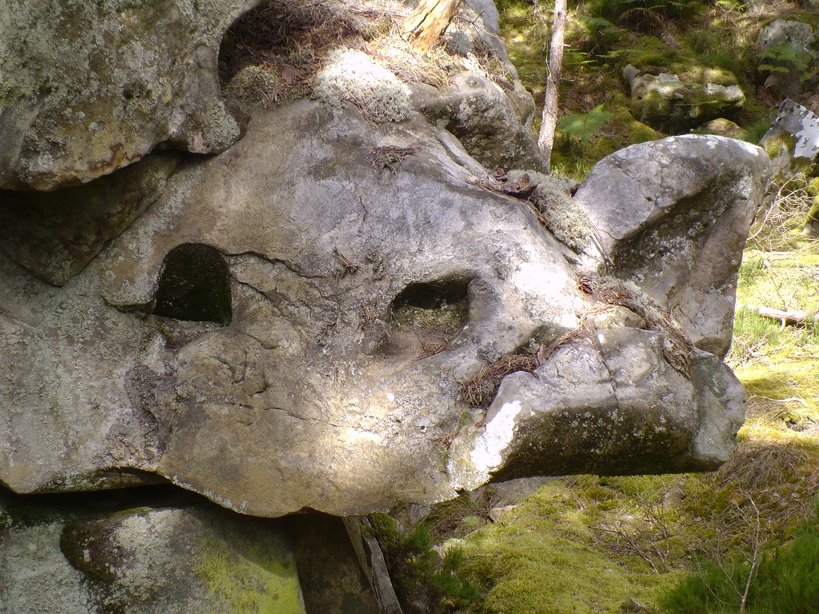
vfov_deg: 17.2
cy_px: 307
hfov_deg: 22.8
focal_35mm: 86
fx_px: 2035
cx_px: 410
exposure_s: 1/125
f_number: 4.8
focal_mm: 15.37
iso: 125
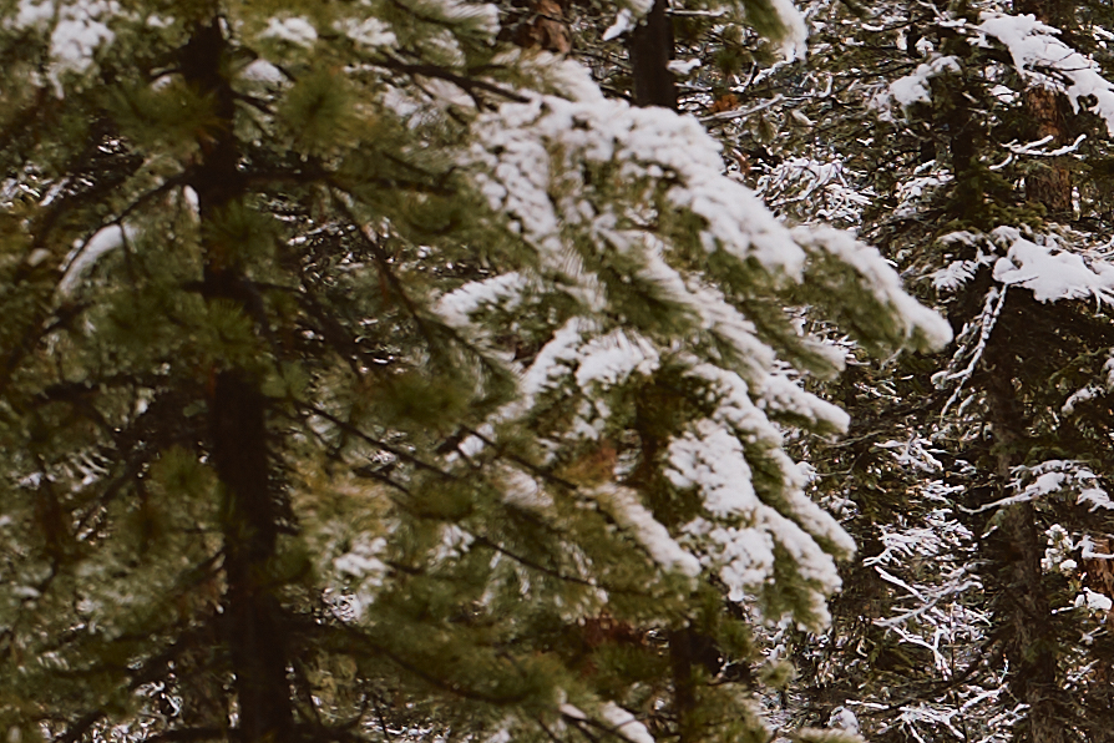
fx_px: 7271
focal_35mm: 235
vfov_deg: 5.6
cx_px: -2445
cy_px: -1156
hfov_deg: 7.5
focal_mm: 35
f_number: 5
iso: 200
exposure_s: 1/800
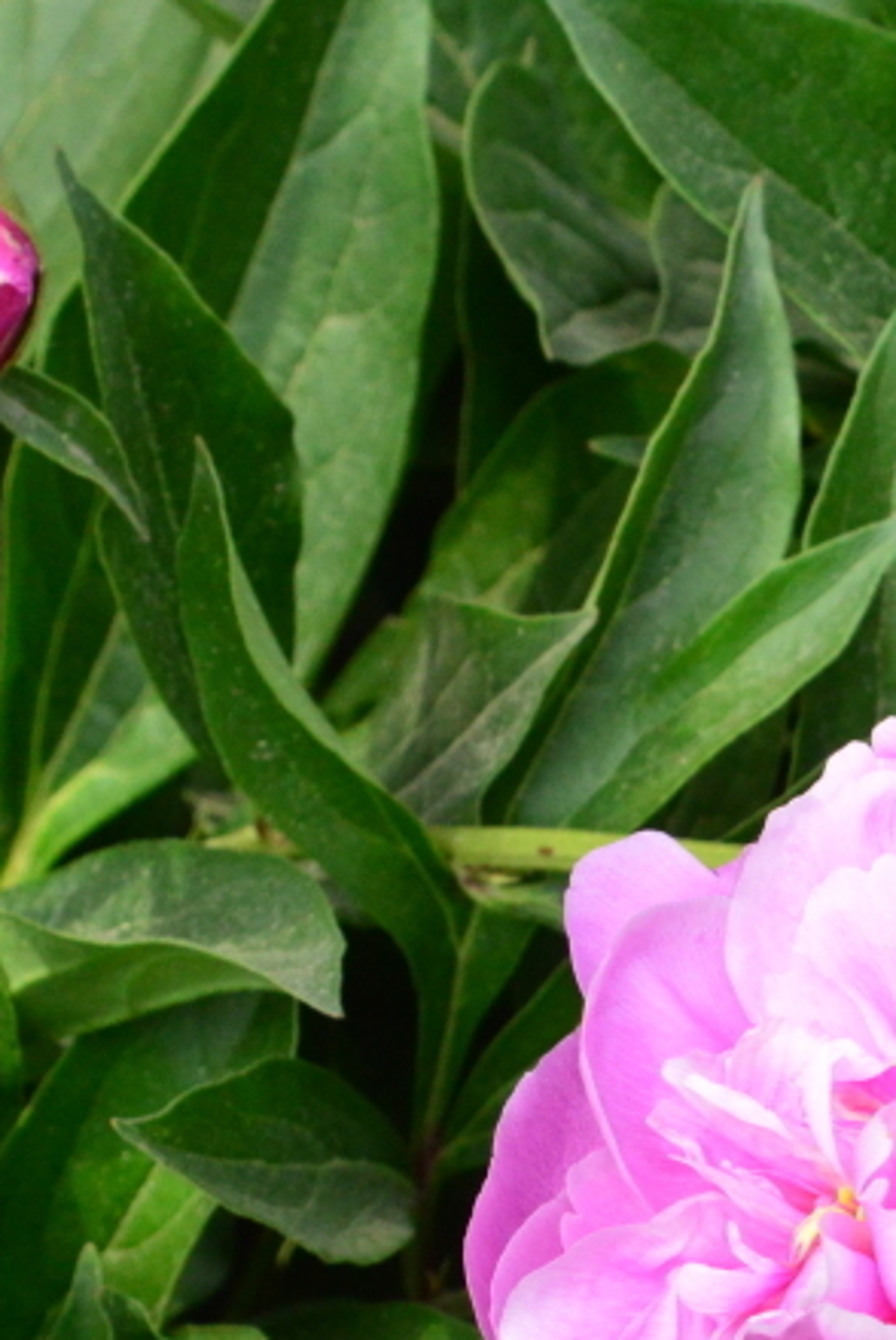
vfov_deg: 6.2
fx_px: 12343
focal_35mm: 331
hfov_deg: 4.2
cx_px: 811
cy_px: 933
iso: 1800
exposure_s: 1/250
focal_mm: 95
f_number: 20
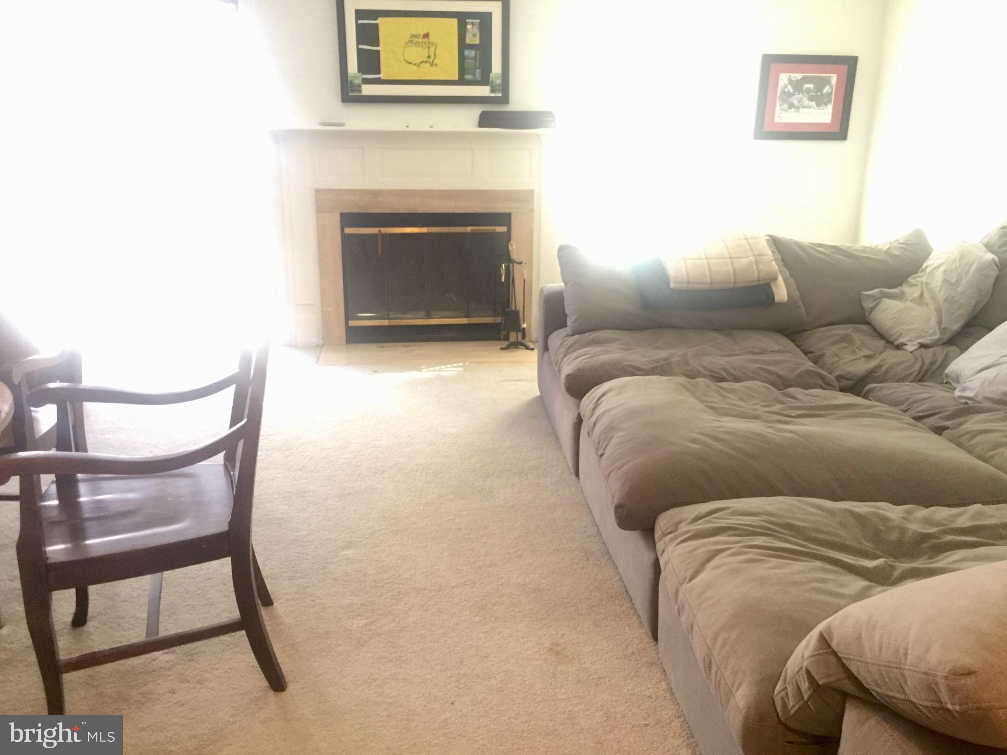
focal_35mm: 29
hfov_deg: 61.7
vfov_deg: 48.2
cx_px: 504
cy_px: 378
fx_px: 844
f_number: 2.2
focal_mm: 4.15
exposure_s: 1/10
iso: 125
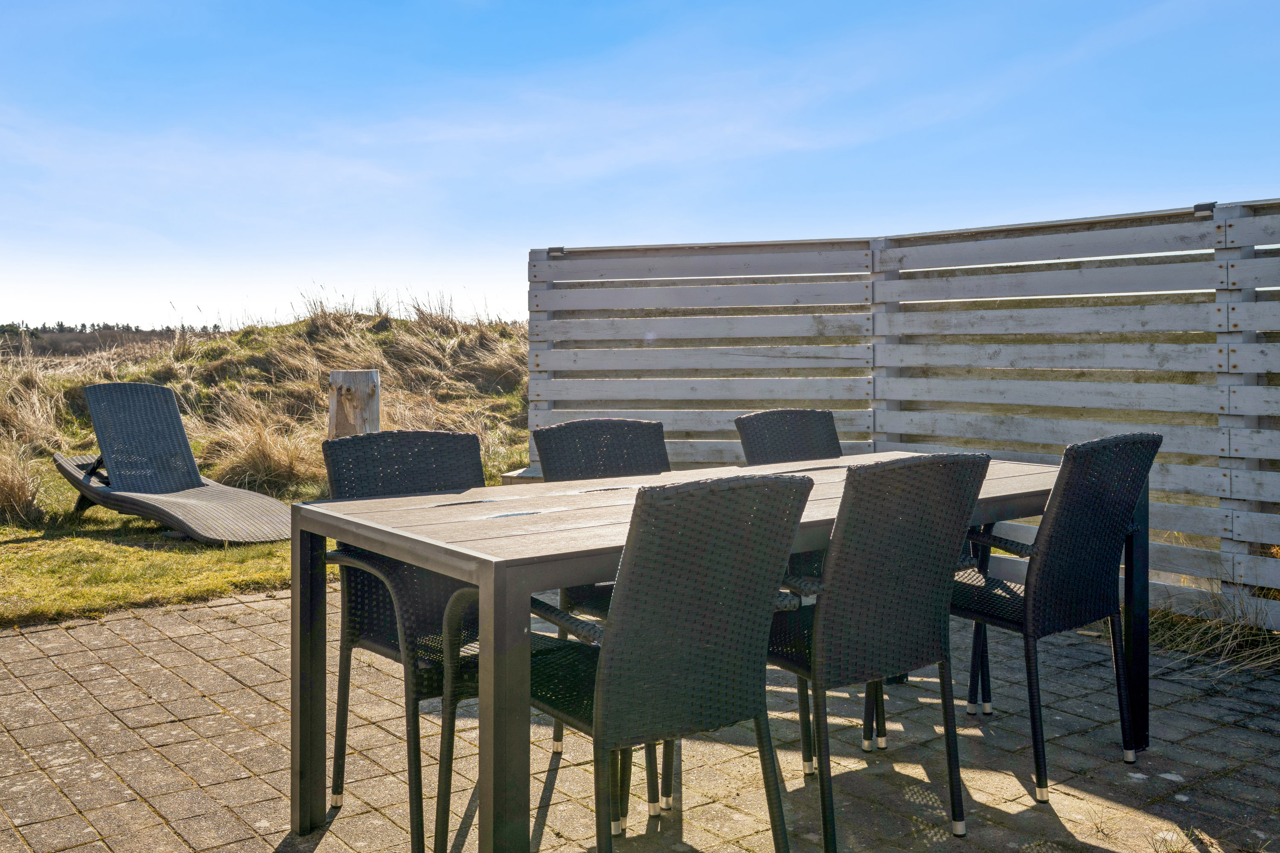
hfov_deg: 54.4
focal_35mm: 35
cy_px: 426
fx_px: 1244
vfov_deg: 37.9
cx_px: 640
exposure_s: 1/200
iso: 100
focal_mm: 35
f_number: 10
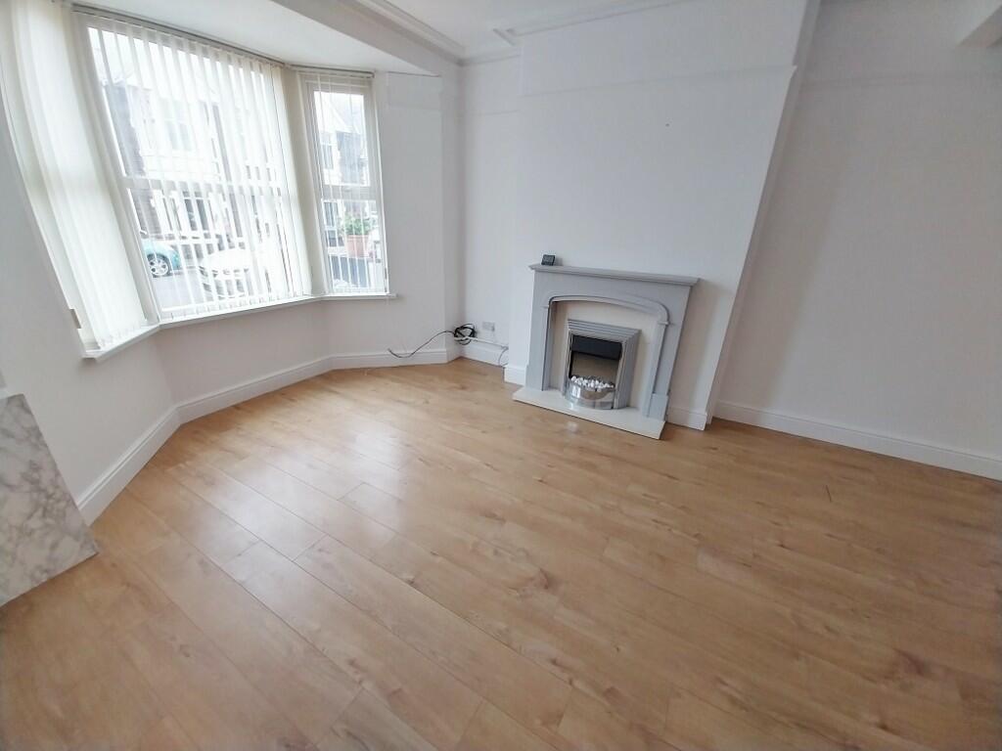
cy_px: 376
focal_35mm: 13
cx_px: 501
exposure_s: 1/100
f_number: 2.2
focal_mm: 1.13
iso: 64
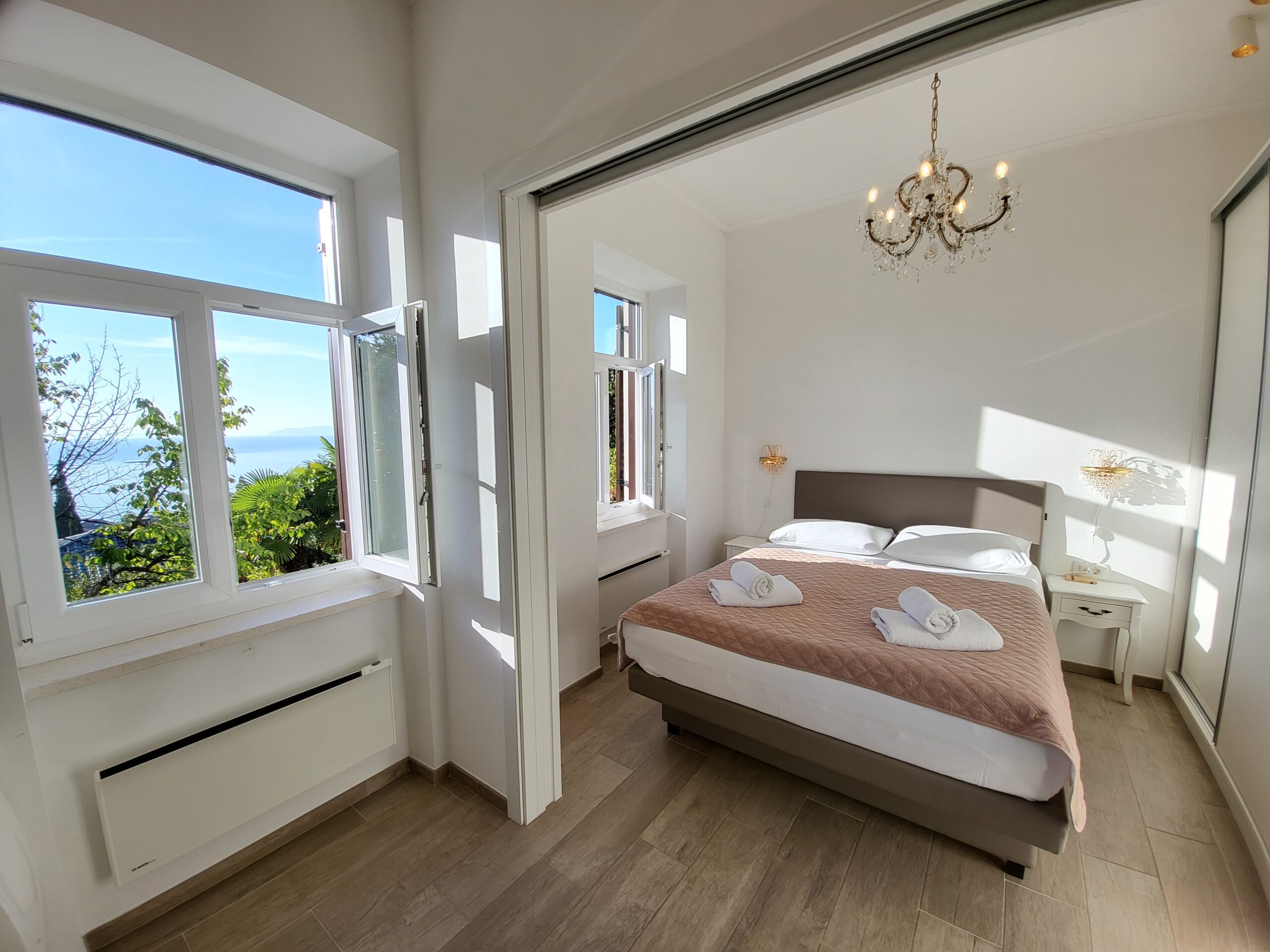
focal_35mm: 13
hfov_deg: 106.2
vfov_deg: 89.9
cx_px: 635
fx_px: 477
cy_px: 476
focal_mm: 1.74
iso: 32
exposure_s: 1/243
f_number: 2.2
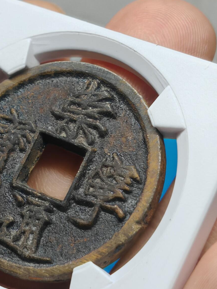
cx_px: 68
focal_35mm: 149
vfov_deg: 13.2
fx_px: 1245
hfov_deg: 9.9
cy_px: 180
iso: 50
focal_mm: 7.62
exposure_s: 1/240
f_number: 1.6
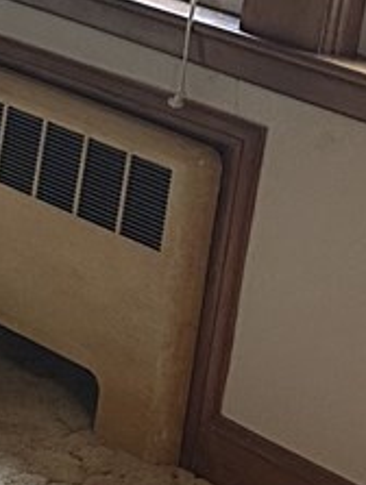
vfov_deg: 12.0
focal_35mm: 165
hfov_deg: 7.6
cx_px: -837
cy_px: 204
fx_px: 2319
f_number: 1.78
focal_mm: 6.86
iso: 320
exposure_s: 1/60
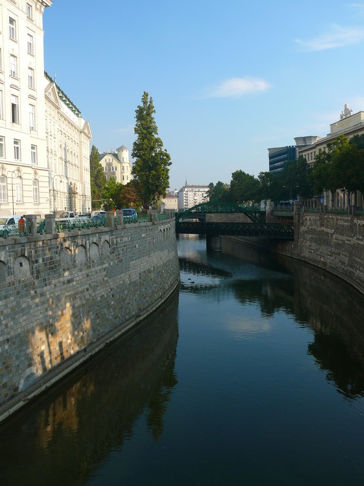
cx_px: 182
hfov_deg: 40.7
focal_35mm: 35
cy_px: 243
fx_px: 491
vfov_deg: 52.6
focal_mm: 7.4
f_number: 4
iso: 100
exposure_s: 1/125
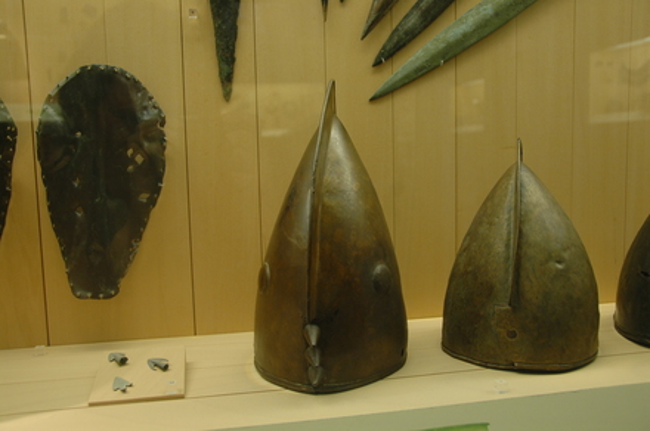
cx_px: 325
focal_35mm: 33
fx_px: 595
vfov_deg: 39.9
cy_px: 216
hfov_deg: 57.3
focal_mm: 22
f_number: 3.8
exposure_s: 1/20
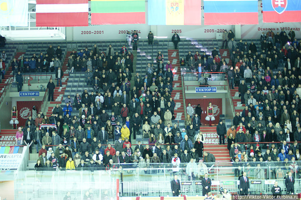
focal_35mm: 82
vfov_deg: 16.5
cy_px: 100
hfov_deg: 24.6
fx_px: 689
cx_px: 150
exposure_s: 1/10
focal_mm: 55
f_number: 4
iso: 400
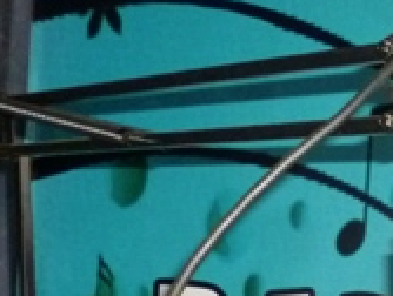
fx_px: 1217
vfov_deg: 13.4
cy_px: 378
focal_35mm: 107
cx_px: 494
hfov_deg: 17.3
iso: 400
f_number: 3.1
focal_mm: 5
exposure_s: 1/60
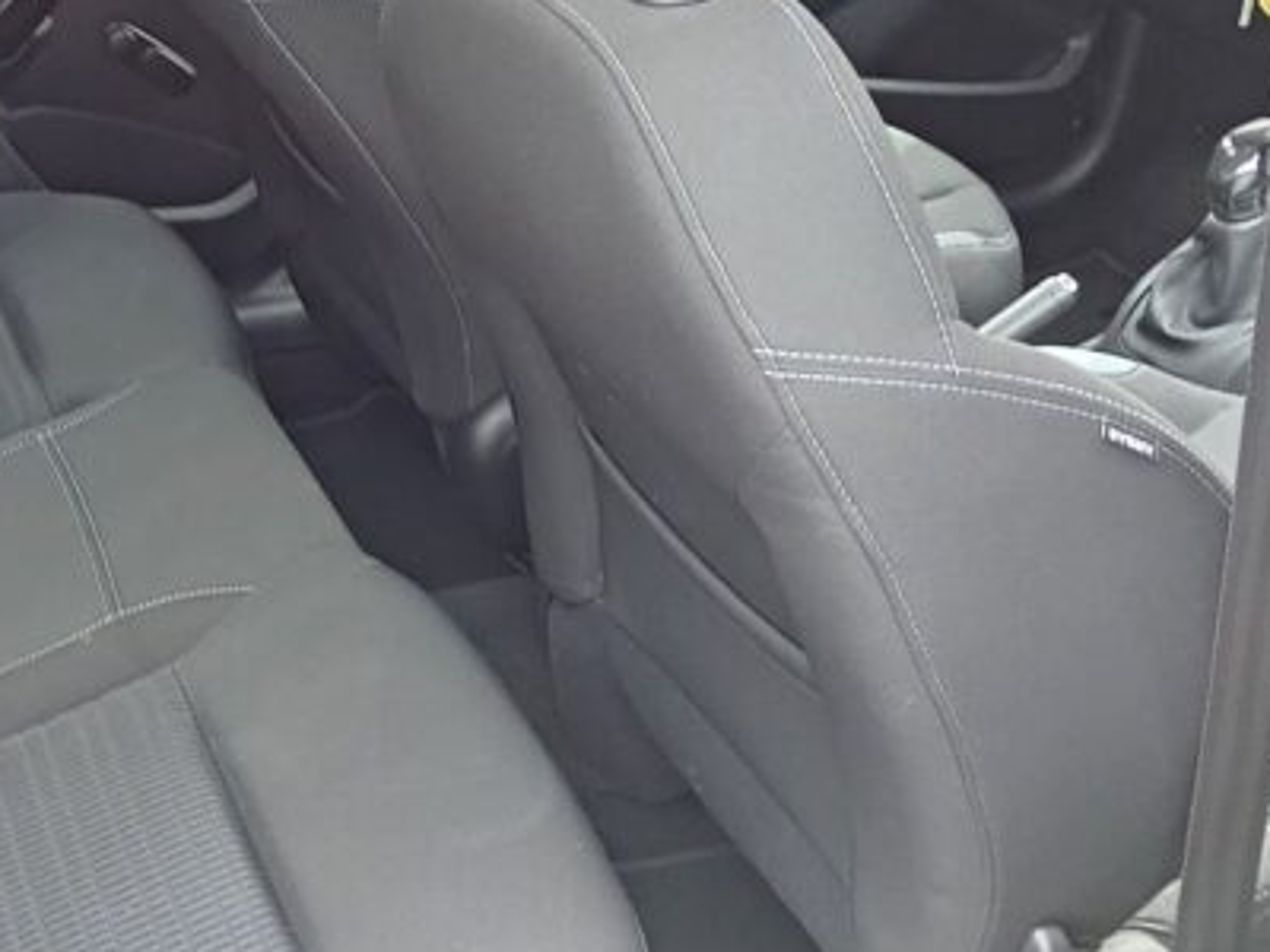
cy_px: 362
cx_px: 324
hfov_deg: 37.3
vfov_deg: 29.0
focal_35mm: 50
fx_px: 1834
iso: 216
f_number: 1.8
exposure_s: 1/33.3
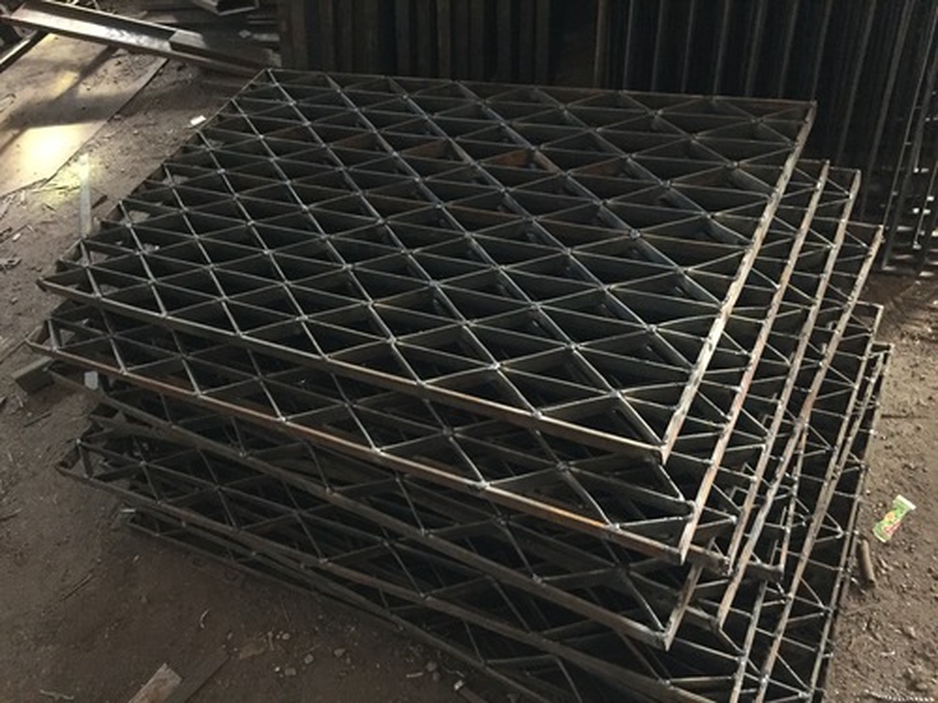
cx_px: 469
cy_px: 352
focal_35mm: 29
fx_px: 786
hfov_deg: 61.7
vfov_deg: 48.2
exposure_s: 1/17
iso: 400
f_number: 2.2
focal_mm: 4.15
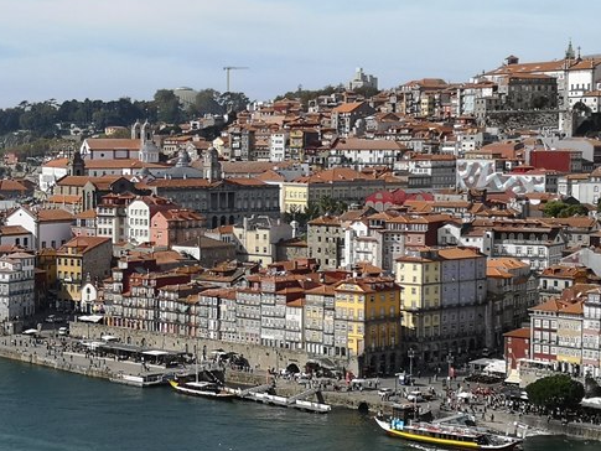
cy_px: 242
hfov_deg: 20.6
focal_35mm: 94
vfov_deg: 15.7
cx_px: 128
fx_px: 1632
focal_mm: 3.95
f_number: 1.8
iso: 50
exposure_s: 1/2273
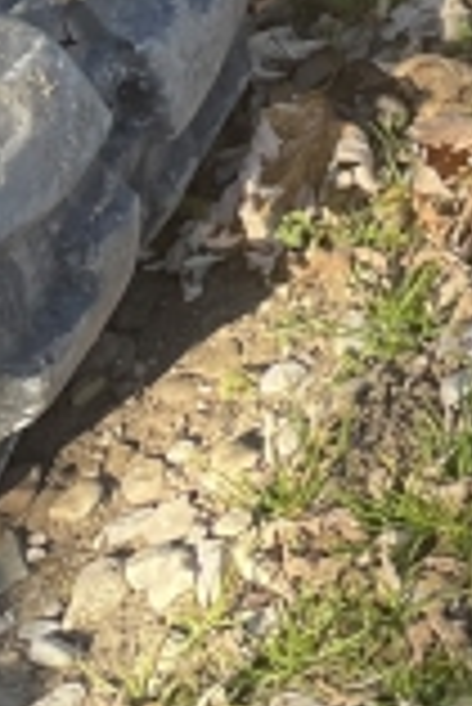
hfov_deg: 7.9
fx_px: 2708
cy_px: -454
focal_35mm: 138
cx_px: 1627
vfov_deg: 13.7
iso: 32
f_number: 1.6
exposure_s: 1/369
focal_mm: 4.2
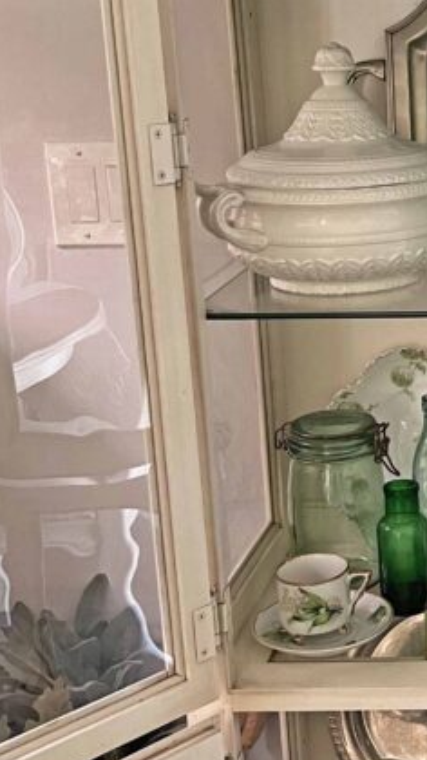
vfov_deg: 30.5
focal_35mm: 69
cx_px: 604
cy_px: 288
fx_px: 1390
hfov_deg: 16.2
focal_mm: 5.7
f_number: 1.5
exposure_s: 1/60
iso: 200
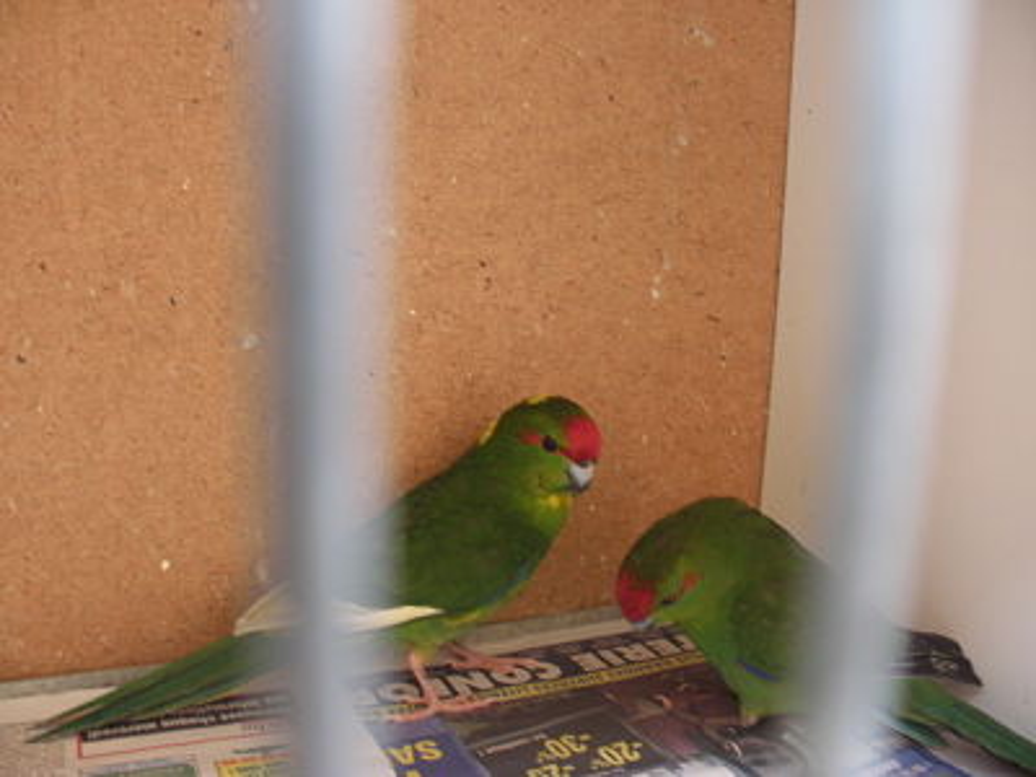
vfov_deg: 39.7
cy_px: 388
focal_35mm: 36
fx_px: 1077
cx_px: 518
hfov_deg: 51.4
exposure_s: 1/20
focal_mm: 6.3
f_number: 3.5
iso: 160
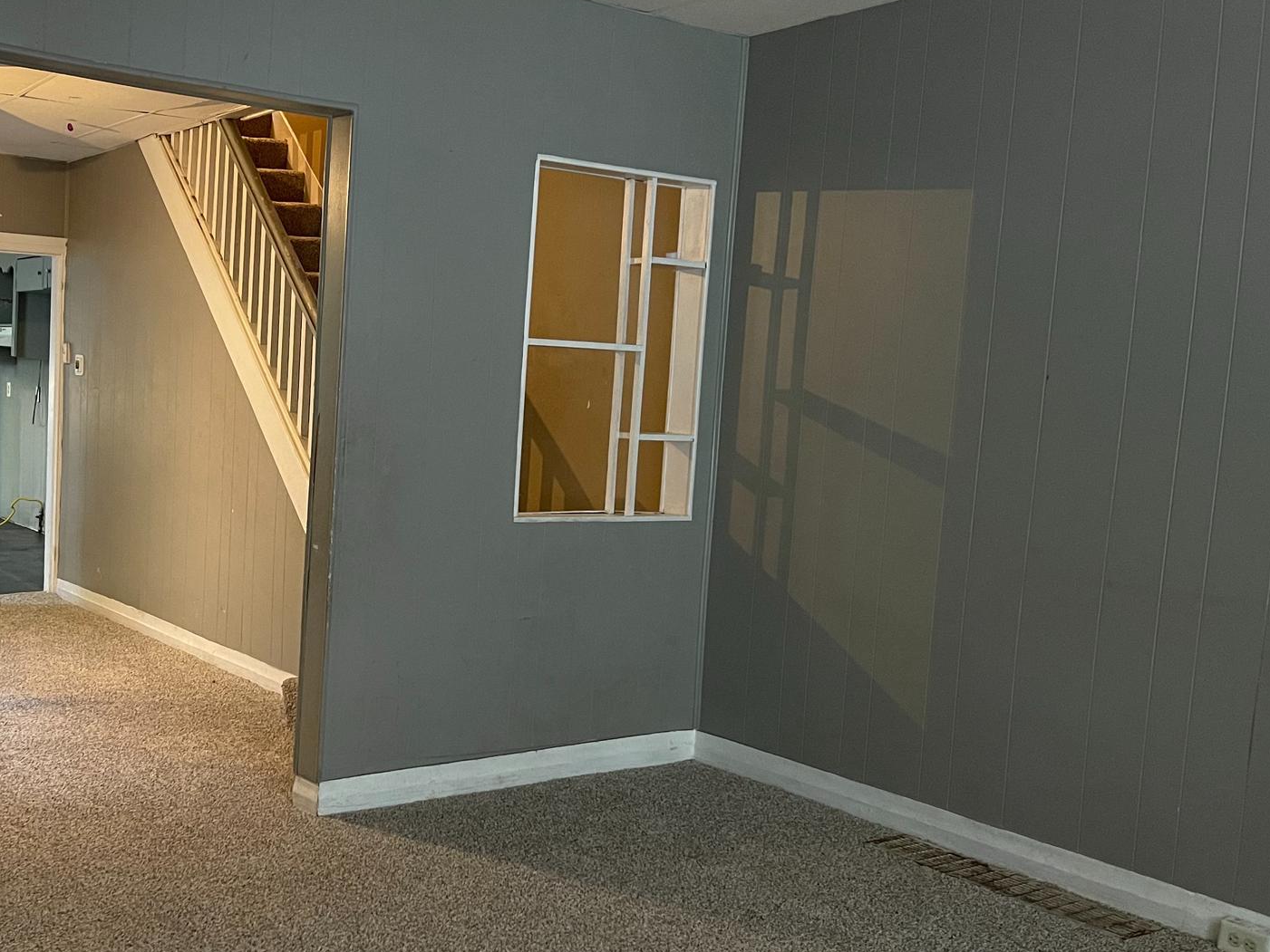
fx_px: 1394
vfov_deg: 37.7
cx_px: 391
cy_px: 529
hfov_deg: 47.9
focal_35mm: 38
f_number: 1.6
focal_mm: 5.1
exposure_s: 1/30
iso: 800
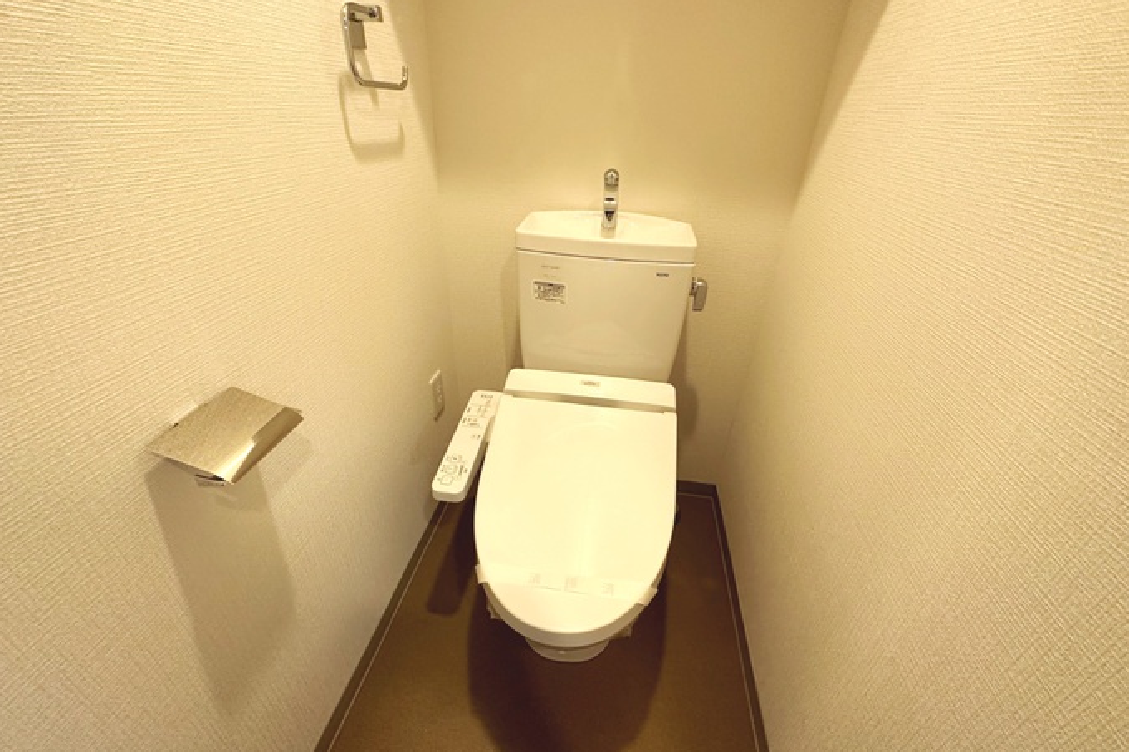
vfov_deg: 77.3
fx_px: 470
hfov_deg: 100.4
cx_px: 571
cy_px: 376
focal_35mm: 15
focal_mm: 2.22
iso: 200
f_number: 2.2
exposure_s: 1/60
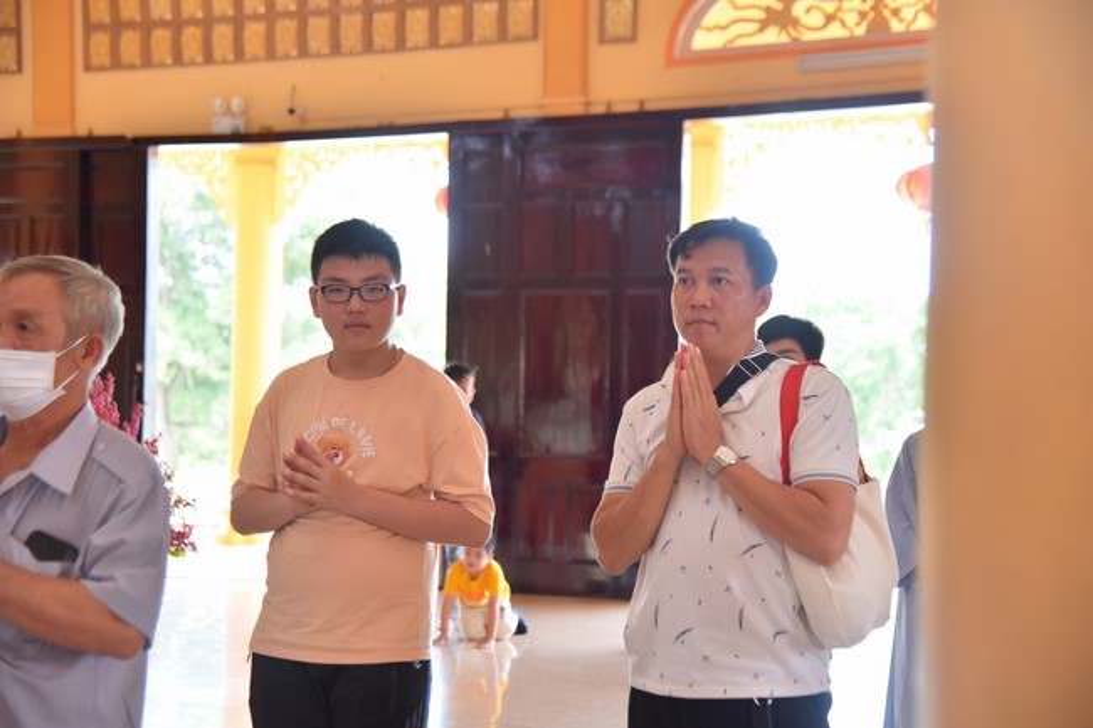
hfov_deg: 36.3
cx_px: 546
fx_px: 1669
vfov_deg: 24.6
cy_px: 364
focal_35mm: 55
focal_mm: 55
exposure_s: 1/125
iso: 500
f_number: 4.5
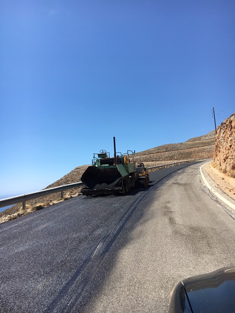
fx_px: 262
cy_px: 156
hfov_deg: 48.2
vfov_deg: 61.7
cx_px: 118
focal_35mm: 29
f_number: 2.2
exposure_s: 1/1832
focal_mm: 4.15
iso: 25
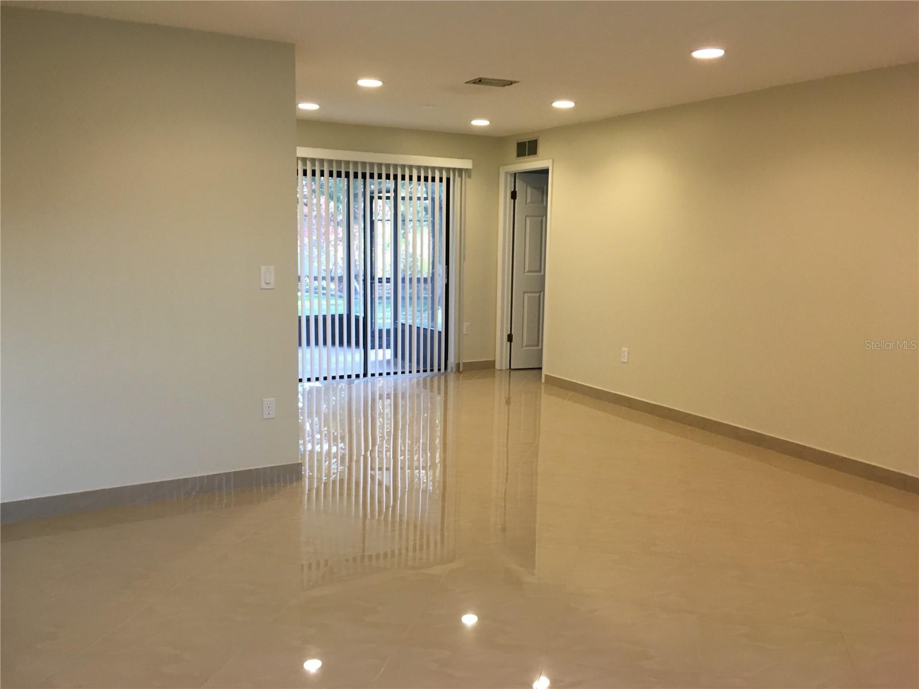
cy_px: 344
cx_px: 460
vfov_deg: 48.2
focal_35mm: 29
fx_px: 770
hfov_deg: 61.7
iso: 100
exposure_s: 1/30
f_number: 2.2
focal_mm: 4.15
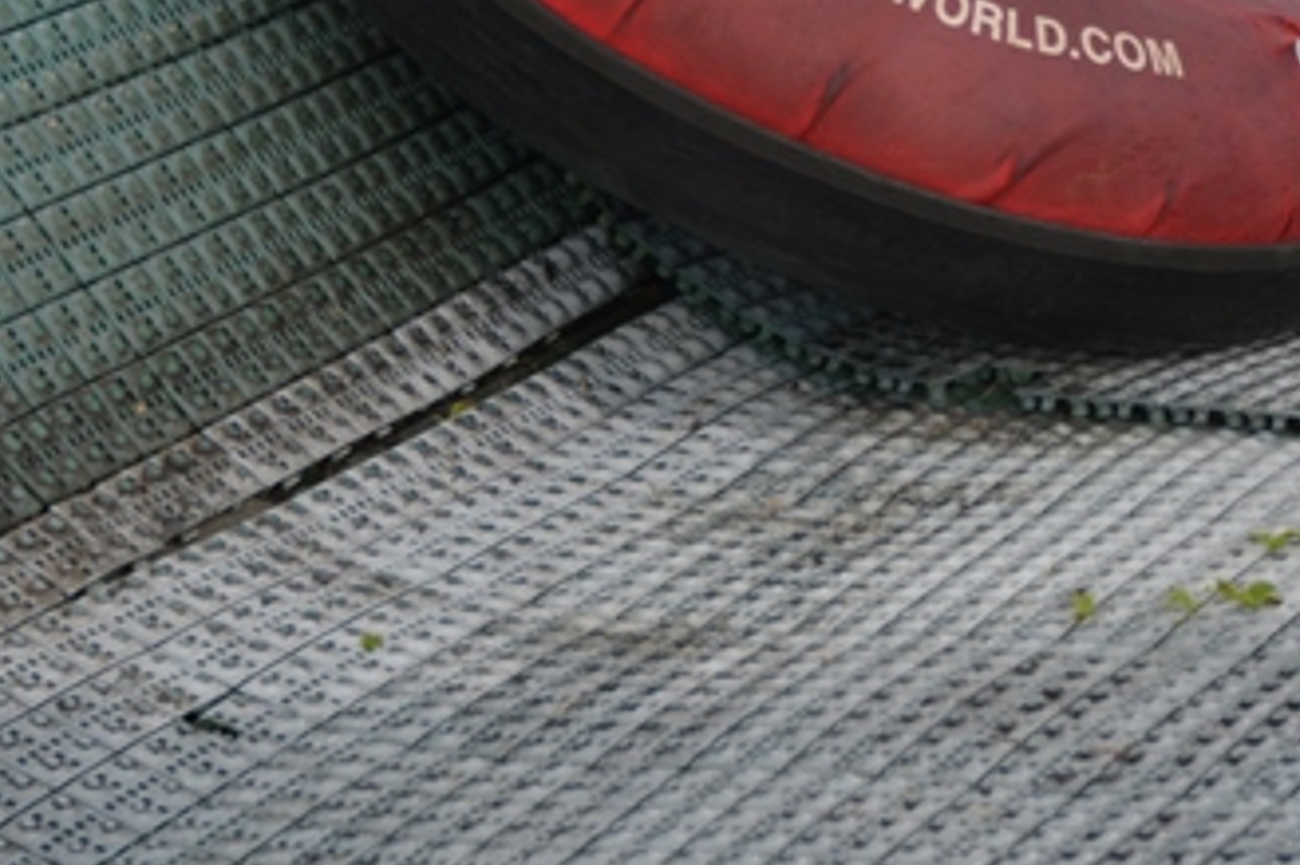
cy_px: 34
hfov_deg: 14.1
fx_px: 5269
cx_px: 778
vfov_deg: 9.3
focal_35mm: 146
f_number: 4.5
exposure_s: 1/1000
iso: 720
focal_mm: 40
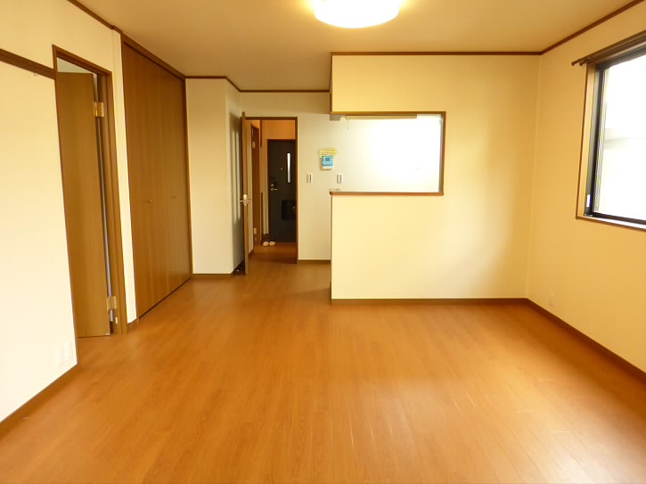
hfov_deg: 71.6
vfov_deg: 56.8
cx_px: 323
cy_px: 242
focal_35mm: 24
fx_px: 448
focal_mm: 4.3
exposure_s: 1/25
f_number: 3.3
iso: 400
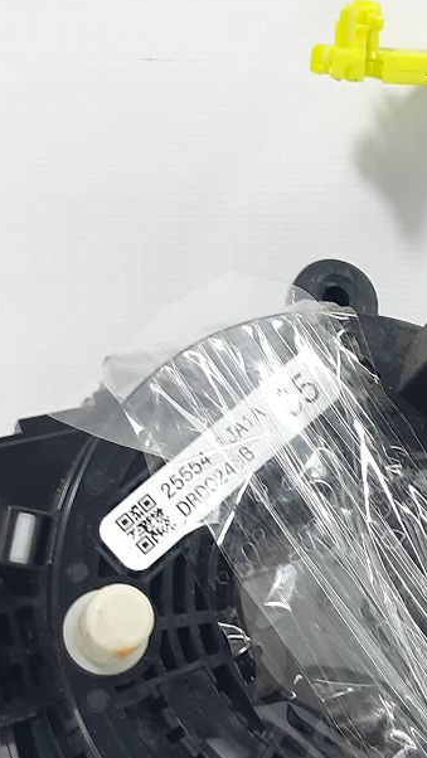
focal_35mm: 83
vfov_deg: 25.6
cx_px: 321
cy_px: 410
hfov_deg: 14.5
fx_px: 1669
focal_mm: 3.93
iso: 80
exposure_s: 1/50
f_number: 1.7
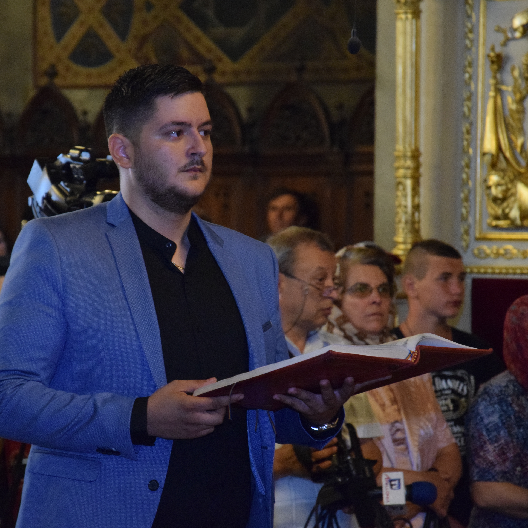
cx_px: 181
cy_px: 265
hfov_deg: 8.7
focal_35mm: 202
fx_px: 3480
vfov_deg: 8.7
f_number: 5.6
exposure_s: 1/30
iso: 2500
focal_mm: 105
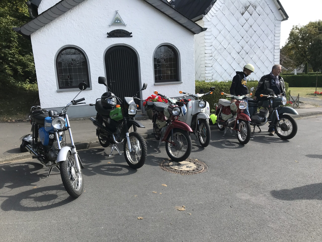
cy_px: 121
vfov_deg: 49.7
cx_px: 161
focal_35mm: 28
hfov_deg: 63.4
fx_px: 260
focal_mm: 3.99
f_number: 1.8
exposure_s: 1/903
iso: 20
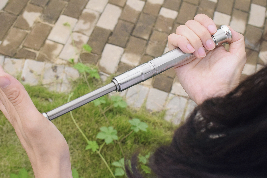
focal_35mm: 60
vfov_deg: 22.6
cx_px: 134
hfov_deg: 33.4
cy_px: 89
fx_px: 445
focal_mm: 40
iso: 3200
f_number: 13
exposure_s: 1/640
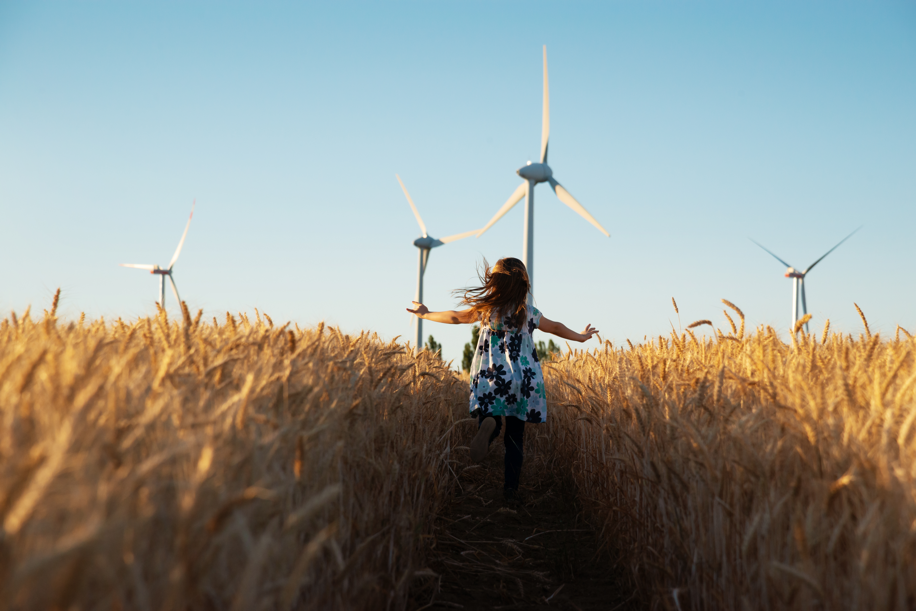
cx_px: 458
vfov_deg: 11.4
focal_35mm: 120
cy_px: 306
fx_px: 3054
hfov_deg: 17.1
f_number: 8
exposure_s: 1/1250
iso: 800
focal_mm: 120
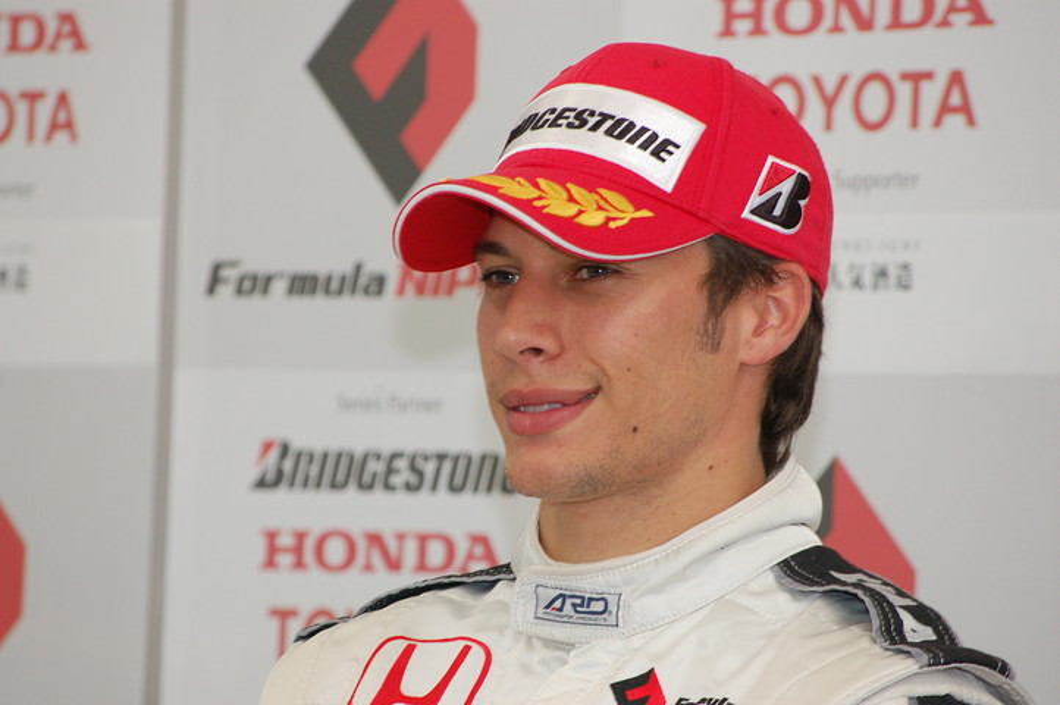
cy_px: 352
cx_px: 530
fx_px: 8825
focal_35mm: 300
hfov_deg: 6.9
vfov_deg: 4.6
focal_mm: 200
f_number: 8
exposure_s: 1/90
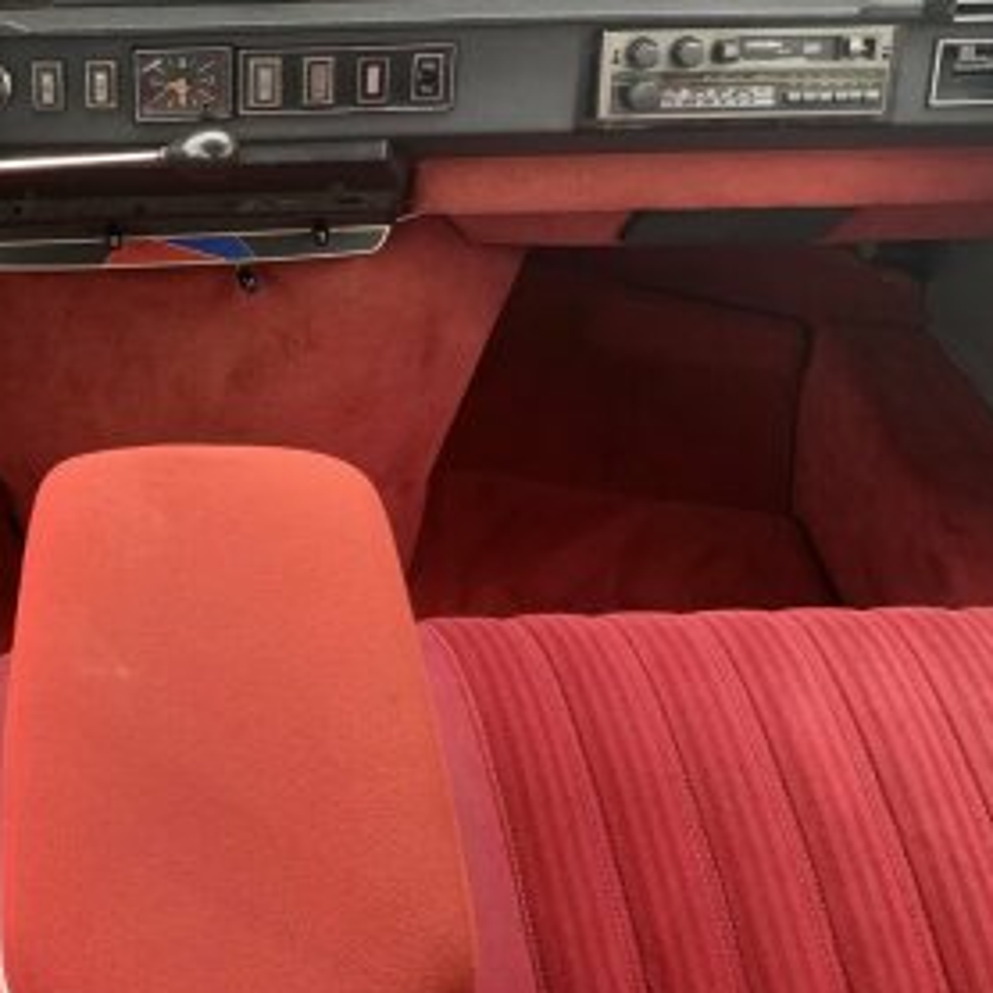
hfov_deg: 30.8
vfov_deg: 32.1
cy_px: 396
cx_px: 111
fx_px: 1720
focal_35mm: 53
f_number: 1.8
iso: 80
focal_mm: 4.25
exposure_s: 1/121
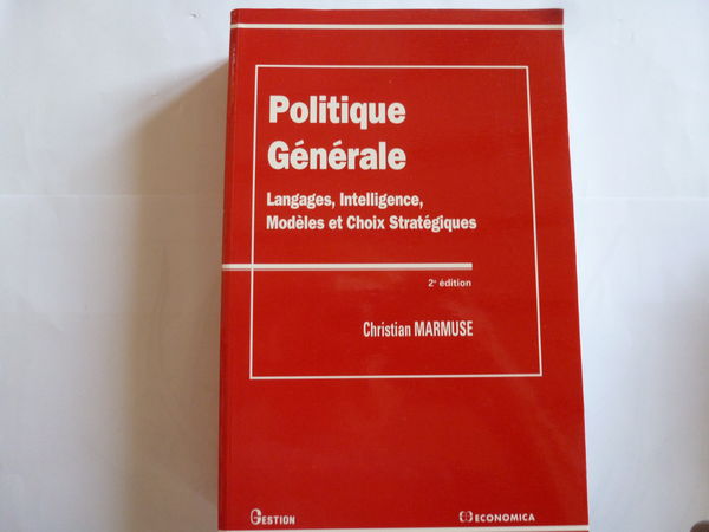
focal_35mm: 24
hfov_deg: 71.6
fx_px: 492
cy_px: 266
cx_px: 354
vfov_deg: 56.8
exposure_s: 1/20
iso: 400
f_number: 3.3
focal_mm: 4.3
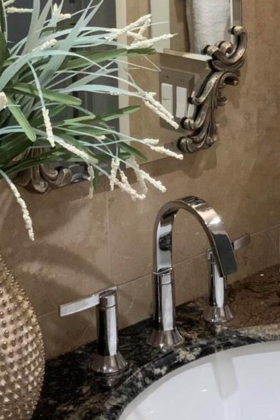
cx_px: 240
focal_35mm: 80
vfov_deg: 24.0
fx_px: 933
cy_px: -25
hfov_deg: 16.9
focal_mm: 3
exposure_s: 1/60
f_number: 1.8
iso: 64
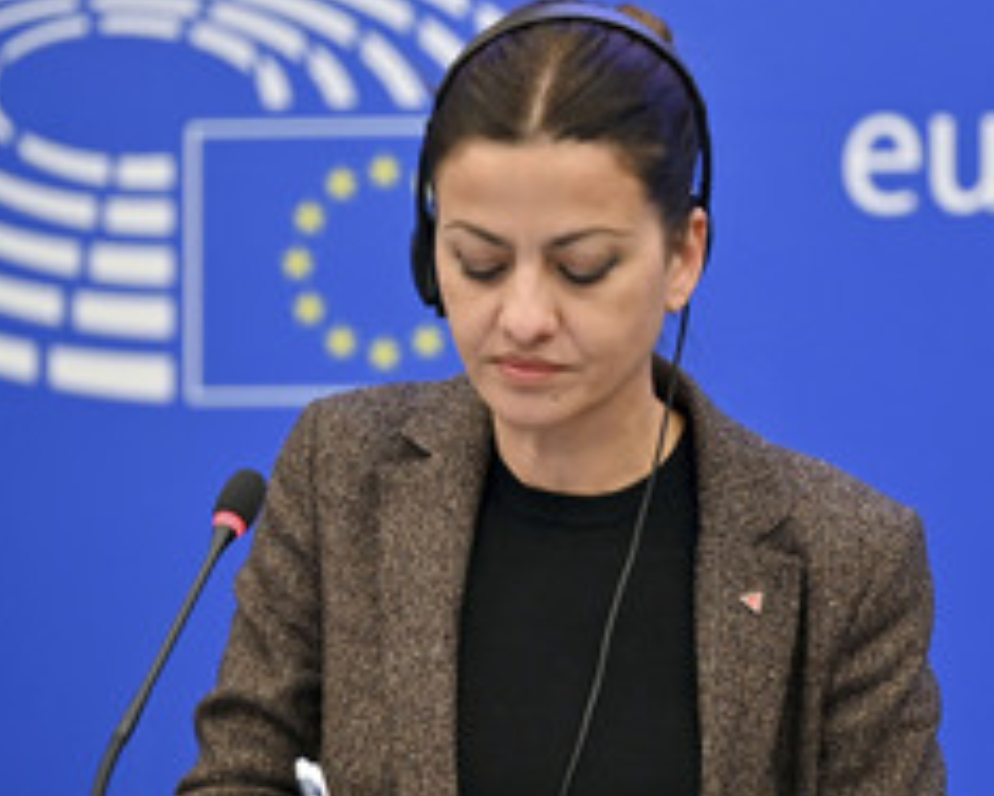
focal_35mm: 270
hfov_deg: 7.2
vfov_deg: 5.7
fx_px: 7943
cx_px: 721
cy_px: 474
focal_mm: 150
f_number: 2.8
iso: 640
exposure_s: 1/160
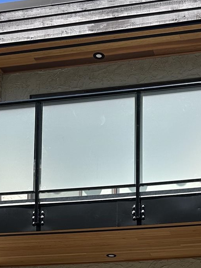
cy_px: 371
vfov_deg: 21.3
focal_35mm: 81
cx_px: 171
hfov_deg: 18.0
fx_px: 627
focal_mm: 6.86
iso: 80
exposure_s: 1/2732
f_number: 1.78
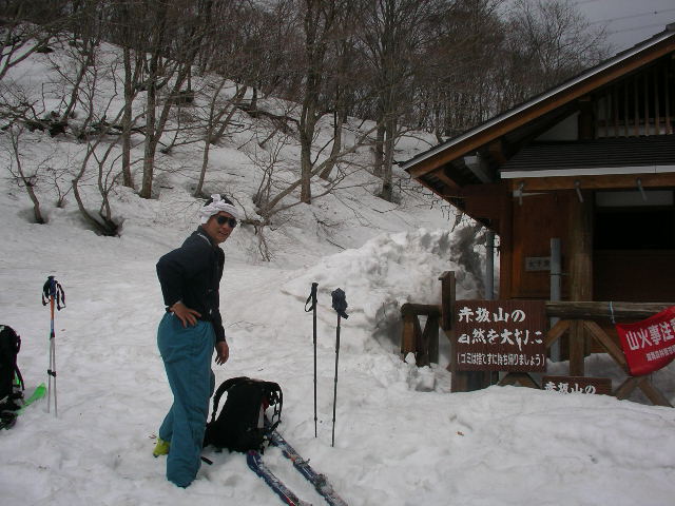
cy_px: 253
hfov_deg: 50.1
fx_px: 721
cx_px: 338
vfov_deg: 38.7
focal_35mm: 37
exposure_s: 1/640
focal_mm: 5.7
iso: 50
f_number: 6.9
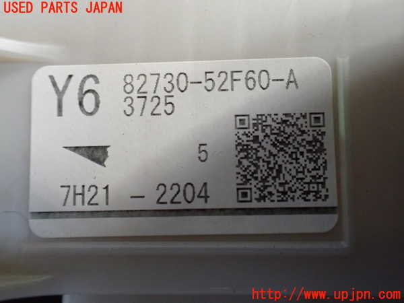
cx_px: 202
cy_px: 152
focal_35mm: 30
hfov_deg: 60.0
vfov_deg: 46.8
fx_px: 350
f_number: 2.3
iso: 800
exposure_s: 1/60
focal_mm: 5.4
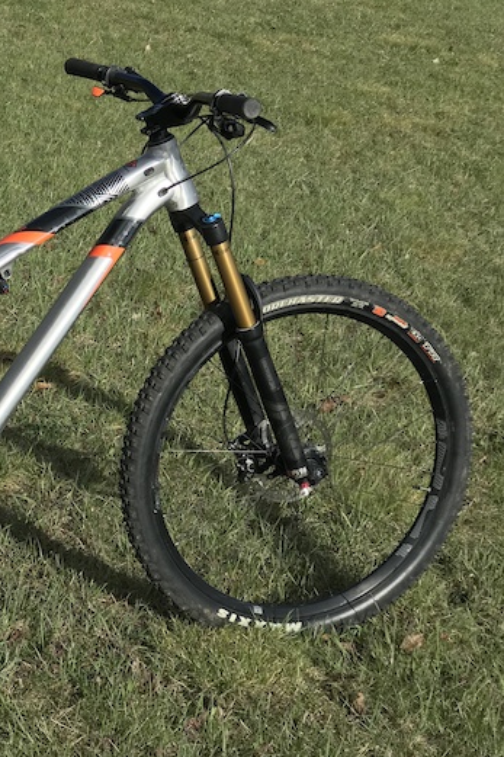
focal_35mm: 91
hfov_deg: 14.6
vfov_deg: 22.4
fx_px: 1912
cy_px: 337
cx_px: -76
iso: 20
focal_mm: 6.6
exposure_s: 1/567
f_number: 2.8
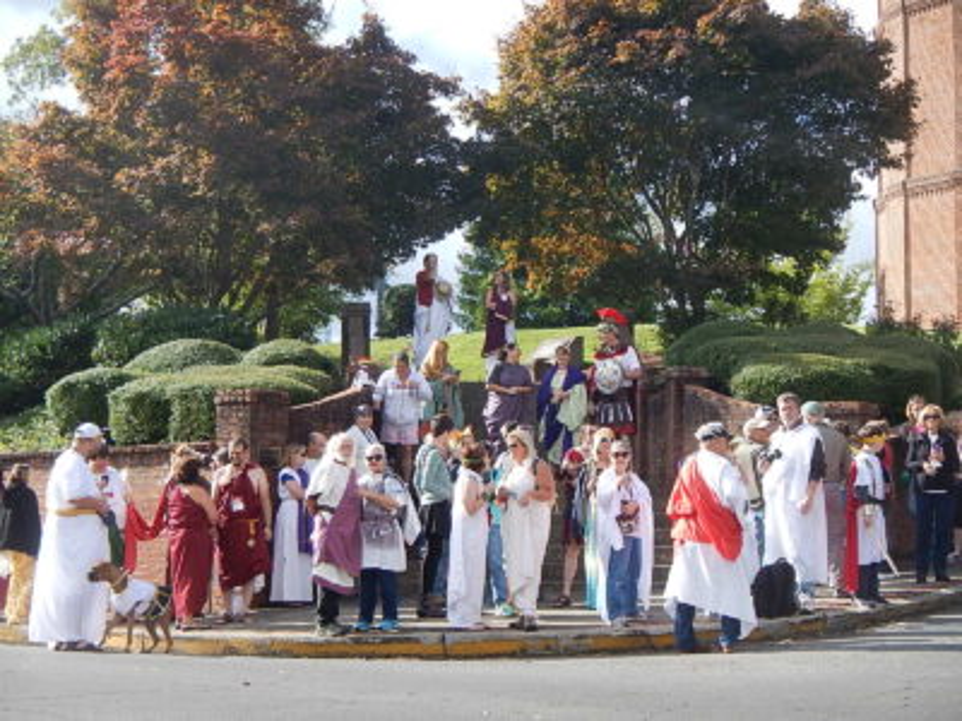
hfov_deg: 32.2
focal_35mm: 60
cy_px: 360
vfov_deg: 24.4
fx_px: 1667
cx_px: 481
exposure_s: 1/400
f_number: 4.2
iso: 125
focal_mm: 10.8
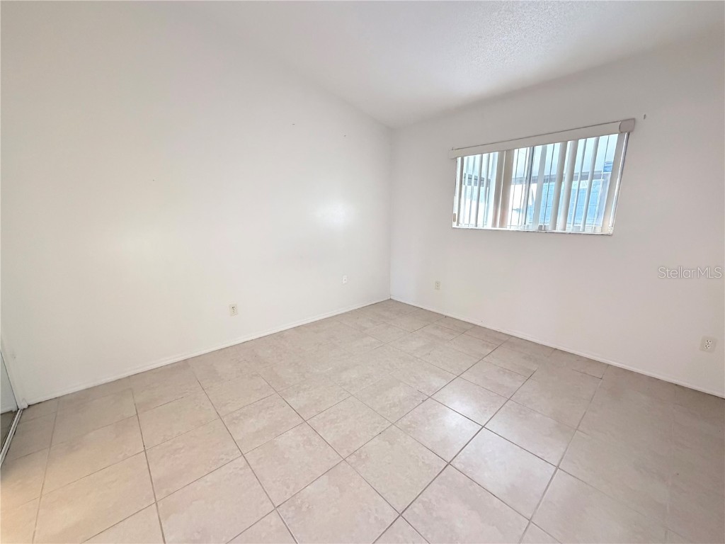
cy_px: 272
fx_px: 293
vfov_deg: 85.7
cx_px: 362
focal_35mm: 14
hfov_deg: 102.1
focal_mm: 2.22
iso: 800
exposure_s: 1/60
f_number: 2.2
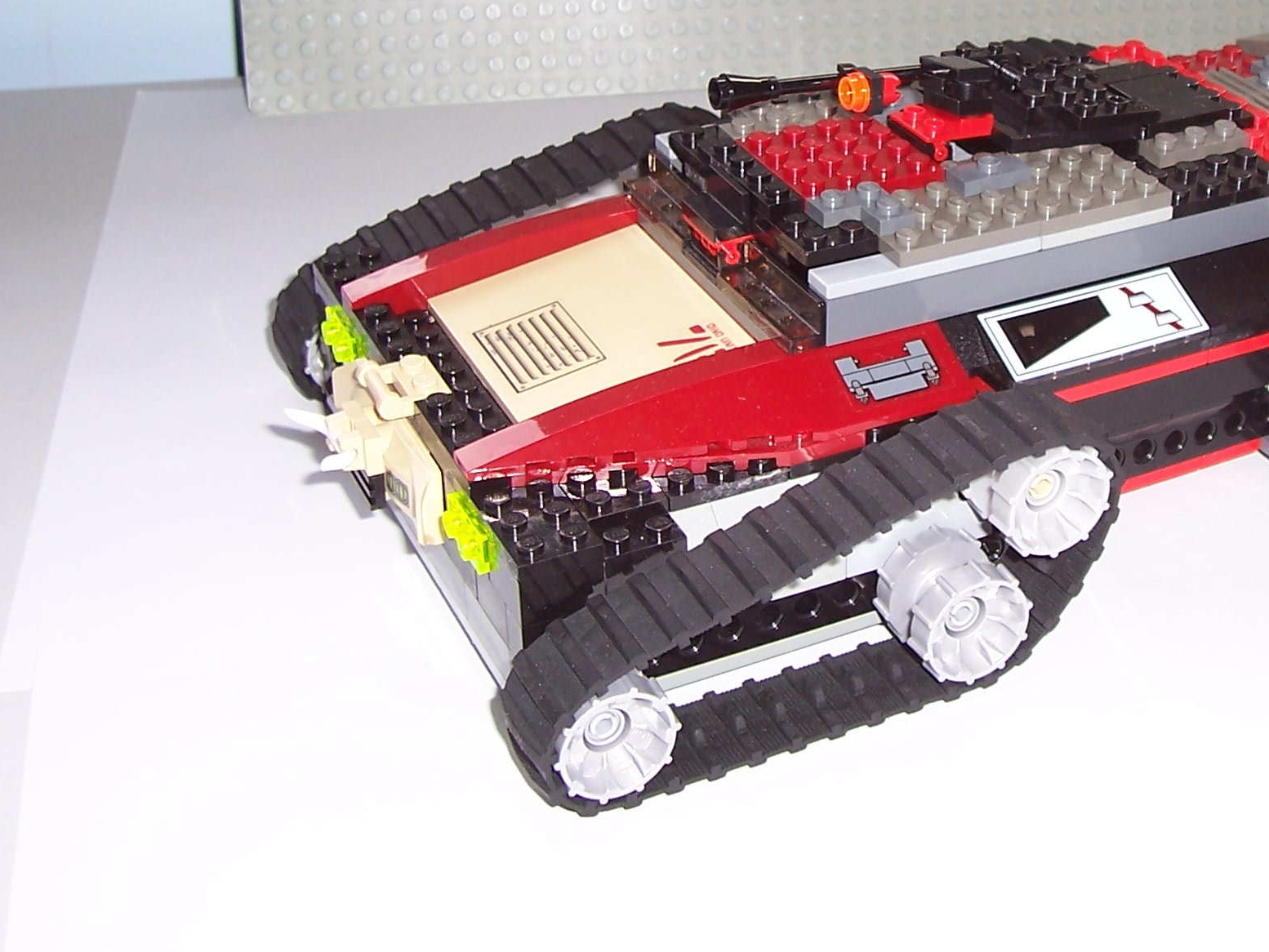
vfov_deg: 25.6
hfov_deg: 33.8
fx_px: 2053
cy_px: 179
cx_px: 924
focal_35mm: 56
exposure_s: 1/60
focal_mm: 5.6
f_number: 2.7
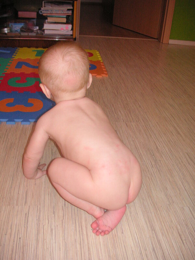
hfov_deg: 38.7
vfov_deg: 50.1
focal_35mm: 37
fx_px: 278
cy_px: 130
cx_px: 98
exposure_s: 1/45
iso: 160
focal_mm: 6.1
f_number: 2.8
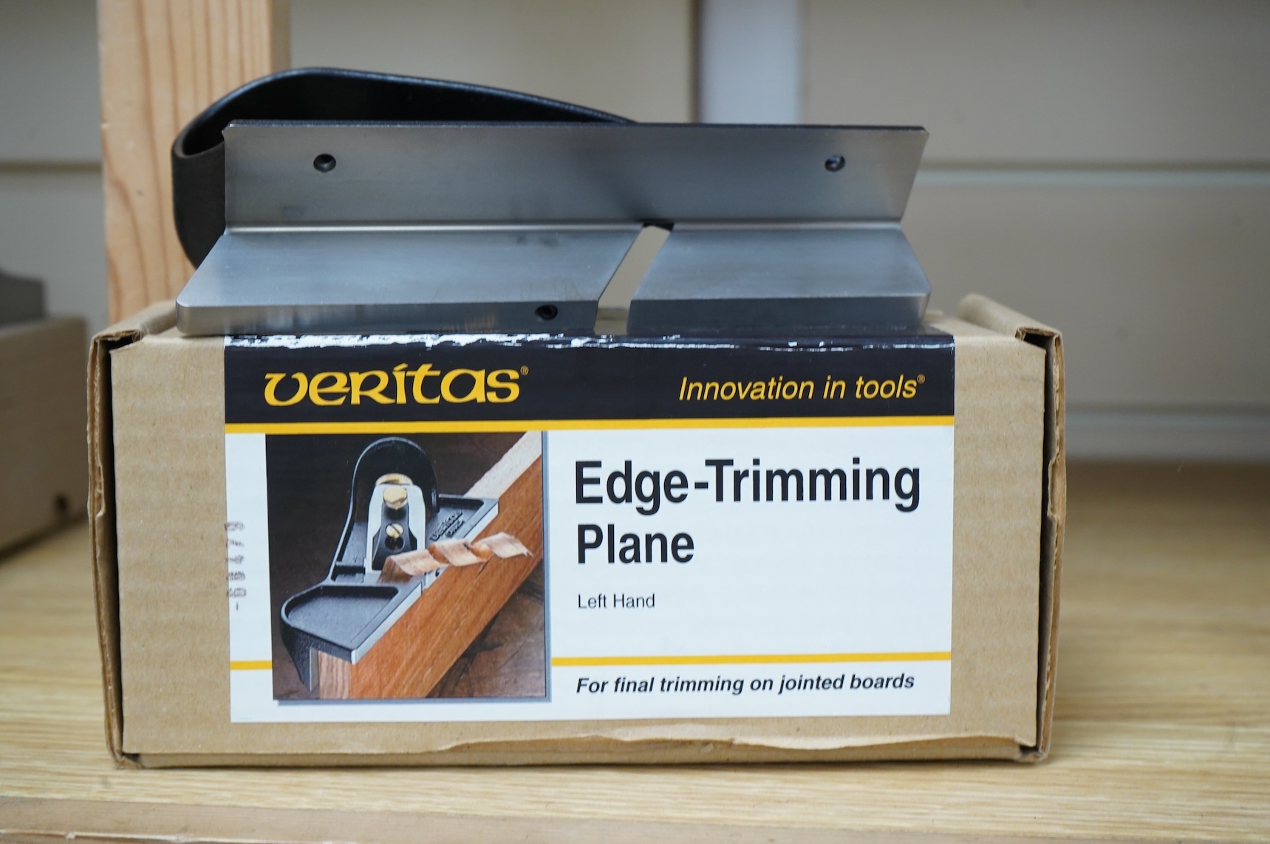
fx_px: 1939
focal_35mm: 55
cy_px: 422
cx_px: 635
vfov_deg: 24.6
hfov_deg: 36.3
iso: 2500
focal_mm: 55
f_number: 8
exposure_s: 1/80
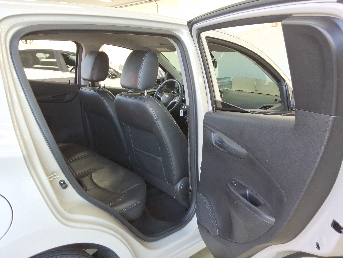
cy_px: 129
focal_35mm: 28
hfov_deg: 63.4
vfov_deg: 49.7
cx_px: 172
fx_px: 277
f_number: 1.9
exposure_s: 1/60
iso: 39
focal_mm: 2.91
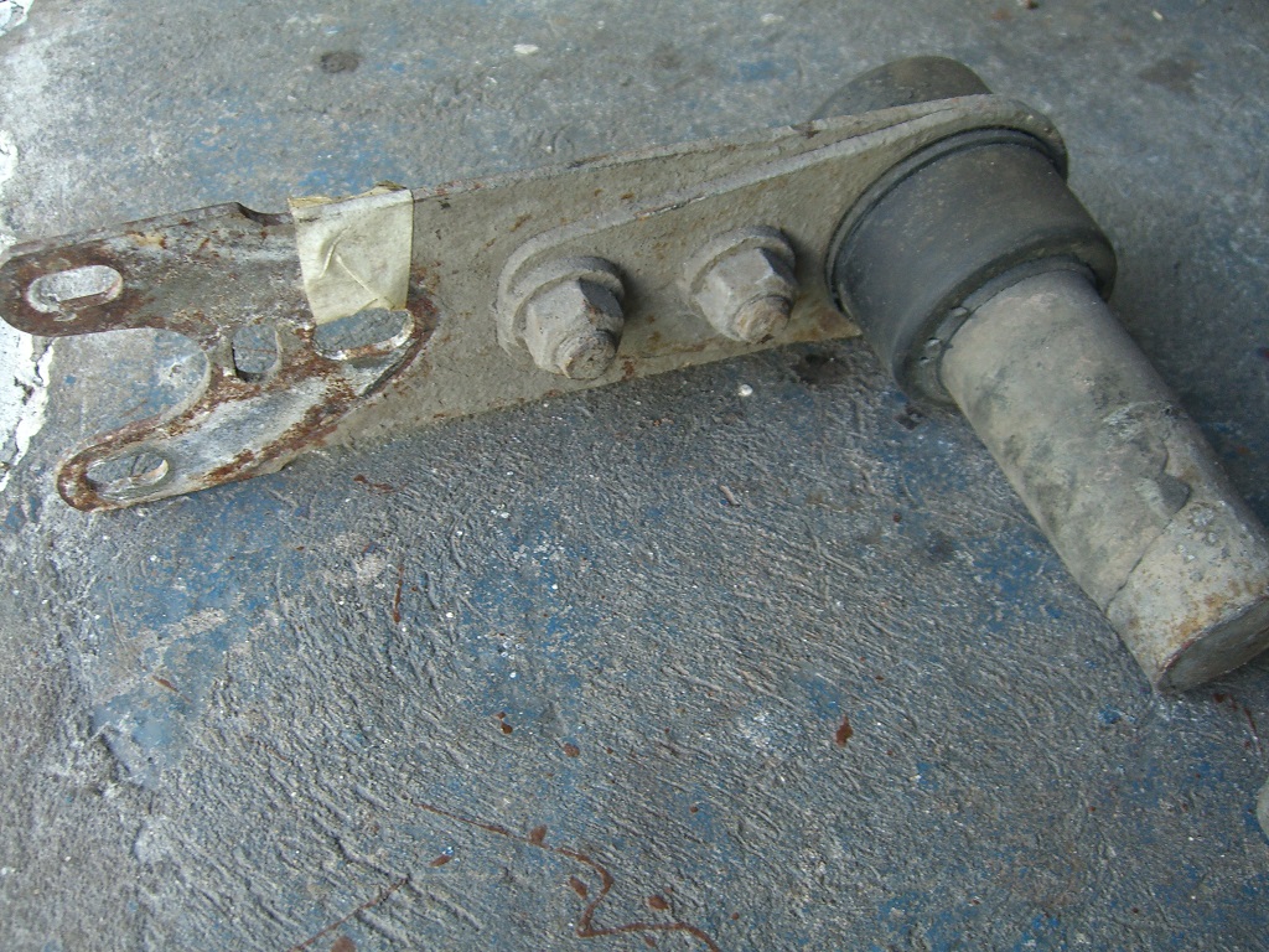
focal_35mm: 38
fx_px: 1393
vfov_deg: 37.7
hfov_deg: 49.0
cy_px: 476
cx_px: 634
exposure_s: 1/80
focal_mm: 7.9
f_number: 2.8
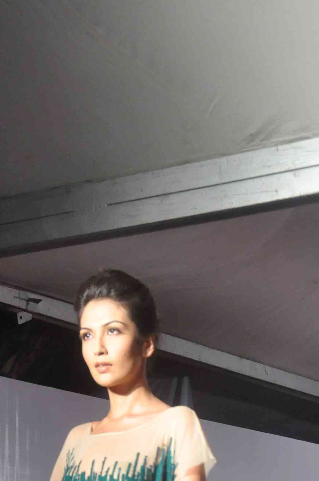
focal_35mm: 142
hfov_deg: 9.6
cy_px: 648
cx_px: 147
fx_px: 1897
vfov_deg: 13.8
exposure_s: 1/40
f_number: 5.6
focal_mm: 35
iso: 1250
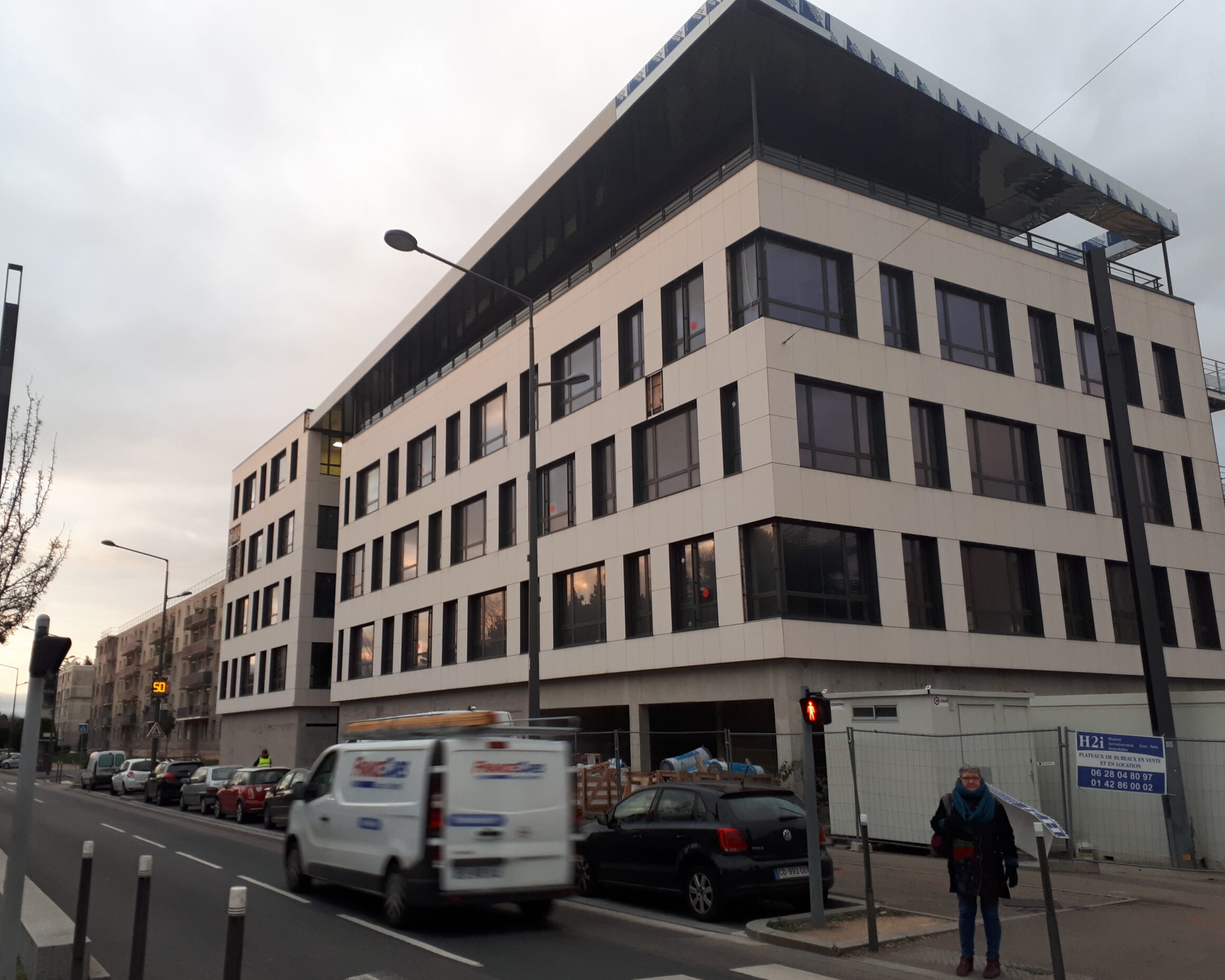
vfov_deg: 50.0
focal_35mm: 29
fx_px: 1051
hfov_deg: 60.3
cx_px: 552
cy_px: 486
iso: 50
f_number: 1.9
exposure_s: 1/50
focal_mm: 3.6
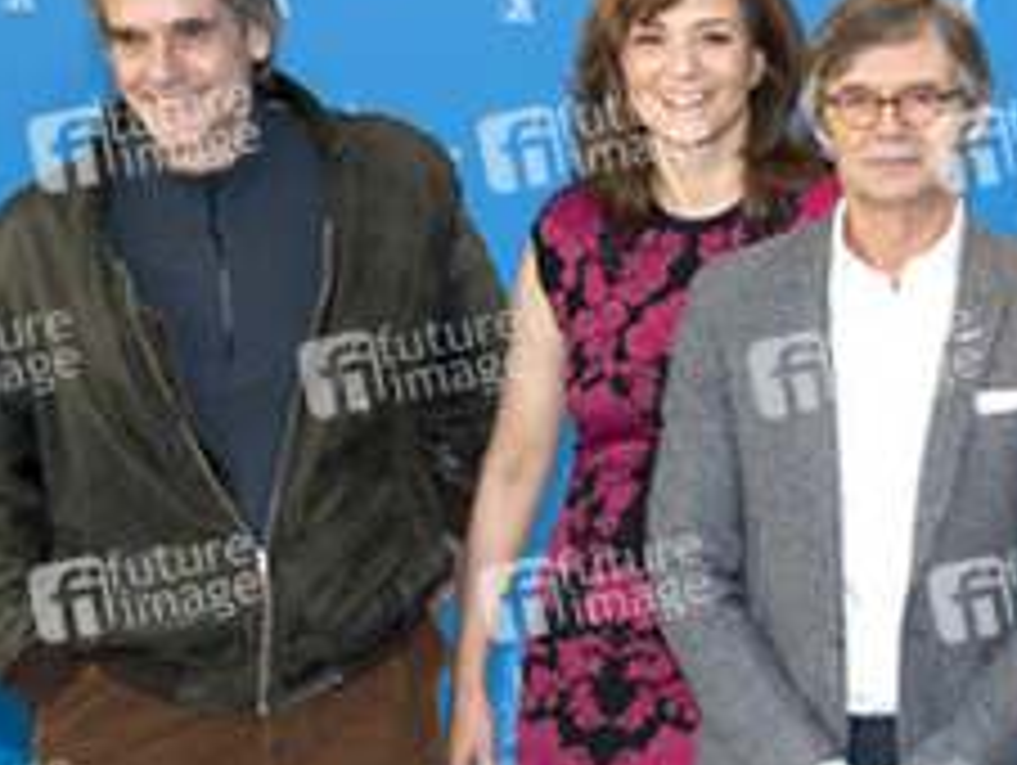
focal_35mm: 134
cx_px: 922
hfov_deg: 14.5
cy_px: 477
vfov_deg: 11.1
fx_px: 3941
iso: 1000
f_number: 5
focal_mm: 70
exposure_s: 1/200
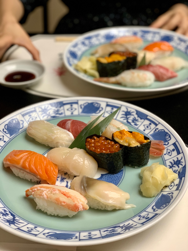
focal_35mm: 52
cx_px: 94
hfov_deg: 28.0
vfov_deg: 36.8
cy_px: 126
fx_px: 377
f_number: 2.4
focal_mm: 6
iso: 160
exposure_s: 1/50
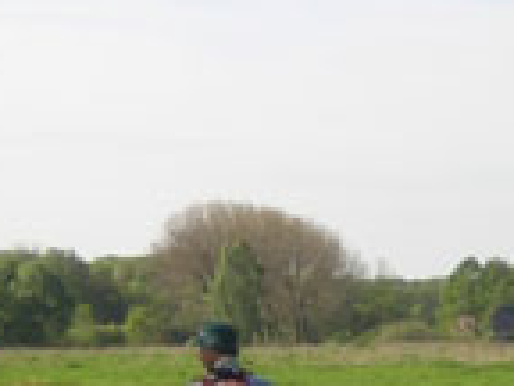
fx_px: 3757
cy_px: 365
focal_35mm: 253
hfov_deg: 7.8
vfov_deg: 5.9
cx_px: 350
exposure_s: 1/365
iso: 100
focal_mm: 10.6
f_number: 4
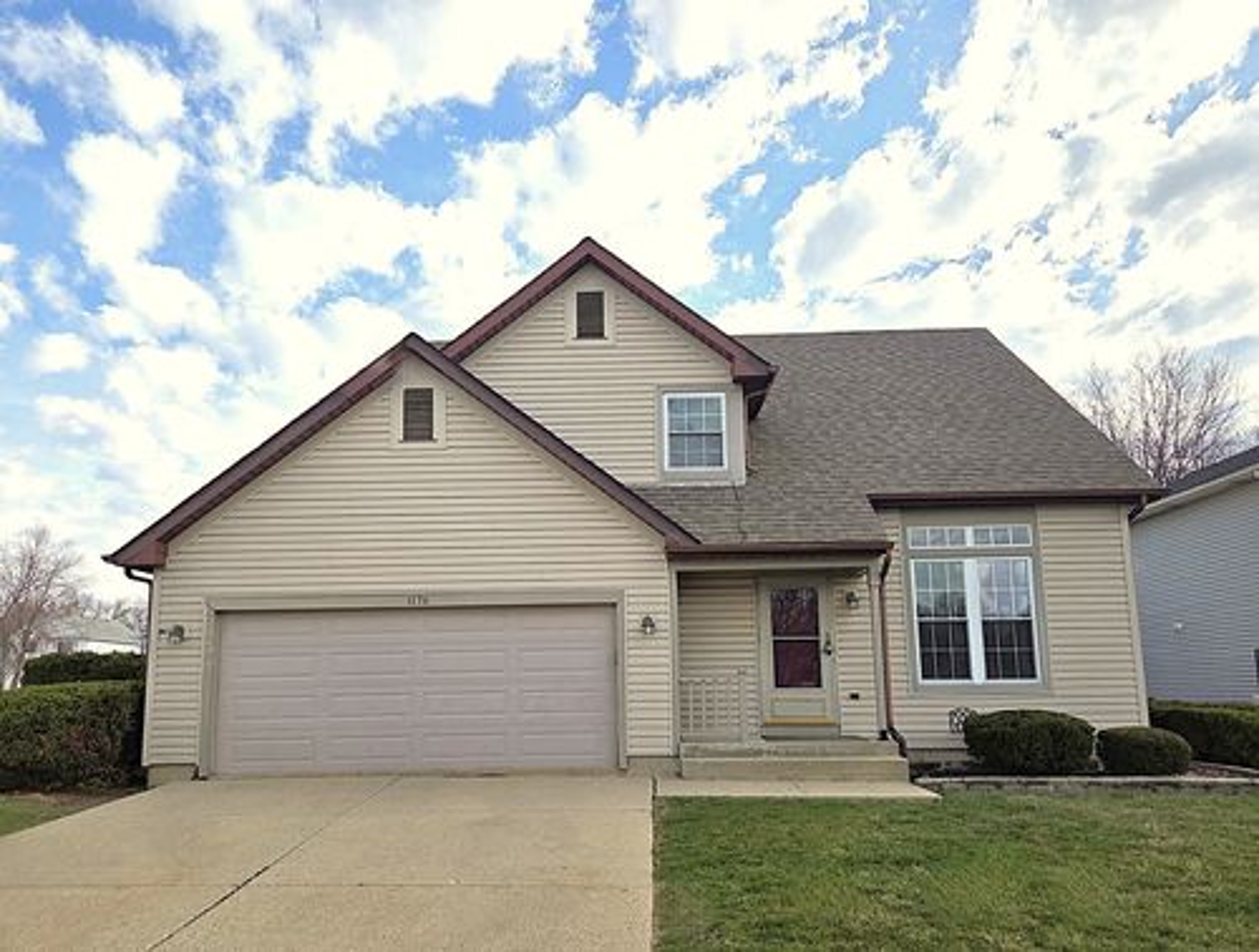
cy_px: 476
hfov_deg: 73.8
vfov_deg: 59.1
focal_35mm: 23
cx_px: 630
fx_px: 839
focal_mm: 5.4
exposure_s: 1/10000
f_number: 1.8
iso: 80
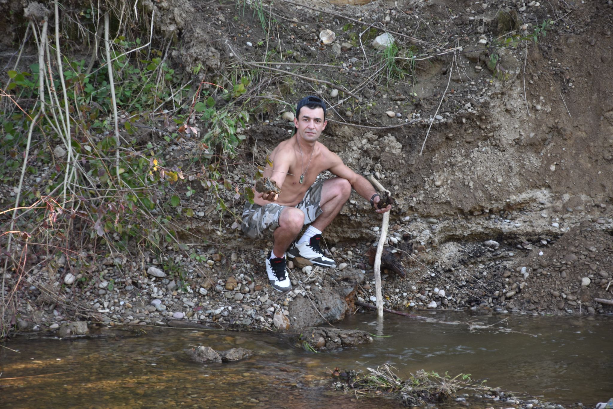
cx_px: 306
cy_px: 204
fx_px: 2681
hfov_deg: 13.0
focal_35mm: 158
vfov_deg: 8.7
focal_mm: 105
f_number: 5.6
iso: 100
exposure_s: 1/50
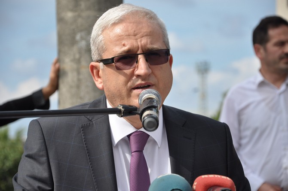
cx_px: 144
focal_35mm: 158
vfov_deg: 8.7
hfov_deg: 13.1
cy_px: 96
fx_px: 1258
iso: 200
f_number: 6.3
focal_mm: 105
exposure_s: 1/640
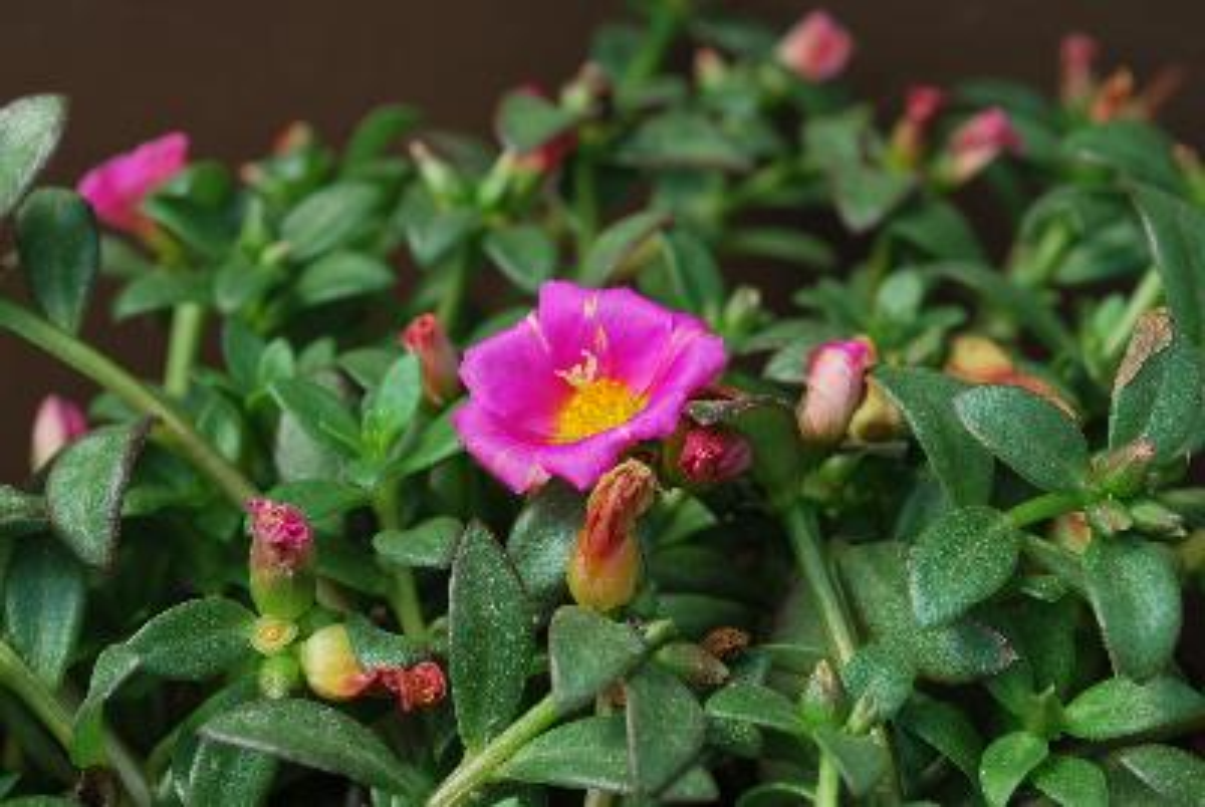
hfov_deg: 24.6
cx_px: 602
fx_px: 2765
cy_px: 404
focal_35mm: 82
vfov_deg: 16.6
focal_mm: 55
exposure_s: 1/60
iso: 100
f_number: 8
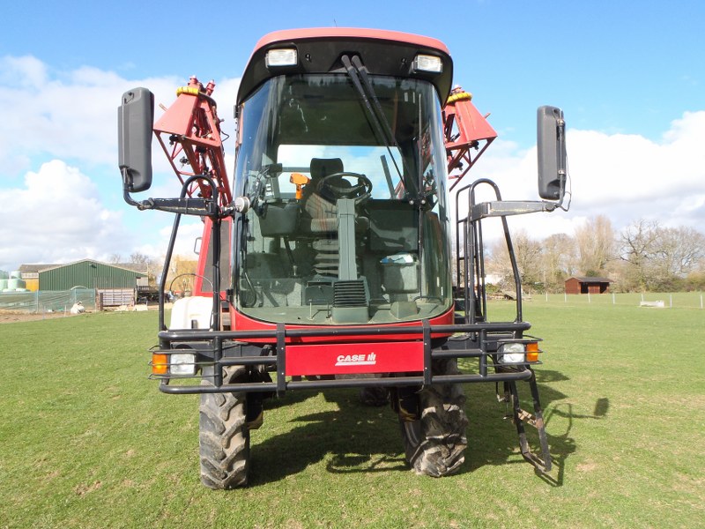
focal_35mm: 28
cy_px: 264
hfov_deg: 63.4
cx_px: 352
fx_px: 570
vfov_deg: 49.7
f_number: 4.5
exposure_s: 1/320
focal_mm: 5
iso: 80
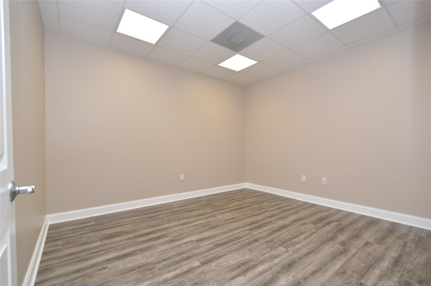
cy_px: 143
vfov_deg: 77.2
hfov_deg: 100.4
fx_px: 179
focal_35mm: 15
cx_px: 216
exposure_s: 1/80
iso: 400
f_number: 4.5
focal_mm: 10
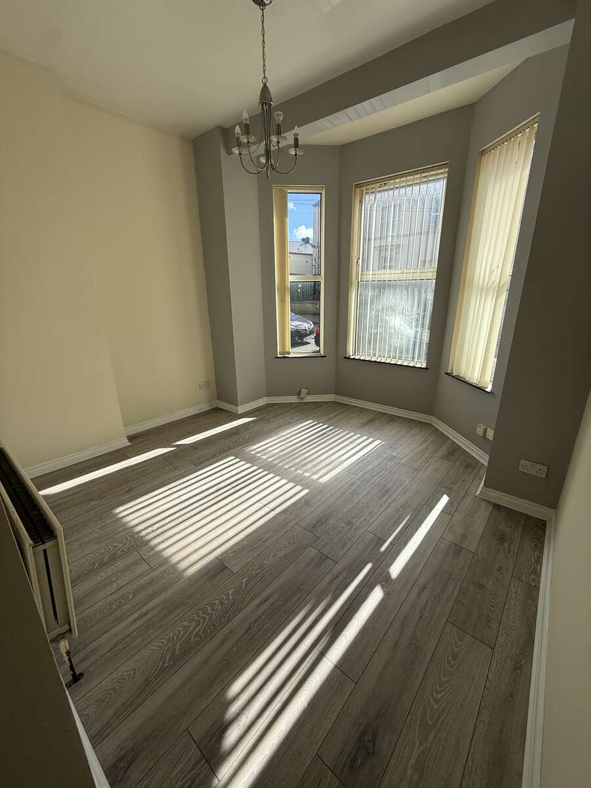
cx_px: 296
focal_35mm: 14
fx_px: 319
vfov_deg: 102.1
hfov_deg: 85.7
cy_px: 394
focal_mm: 2.22
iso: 50
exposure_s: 1/1068
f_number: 2.2
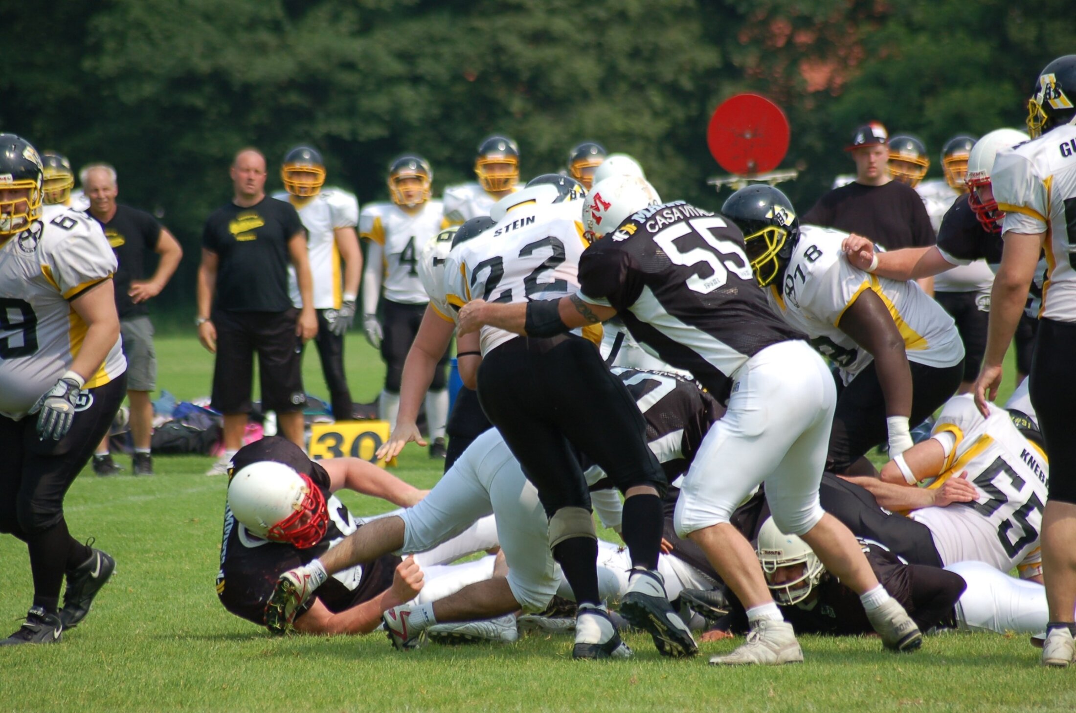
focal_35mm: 330
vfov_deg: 4.1
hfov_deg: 6.3
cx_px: 538
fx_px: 9845
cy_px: 356
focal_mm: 220
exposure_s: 1/1000
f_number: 5.3
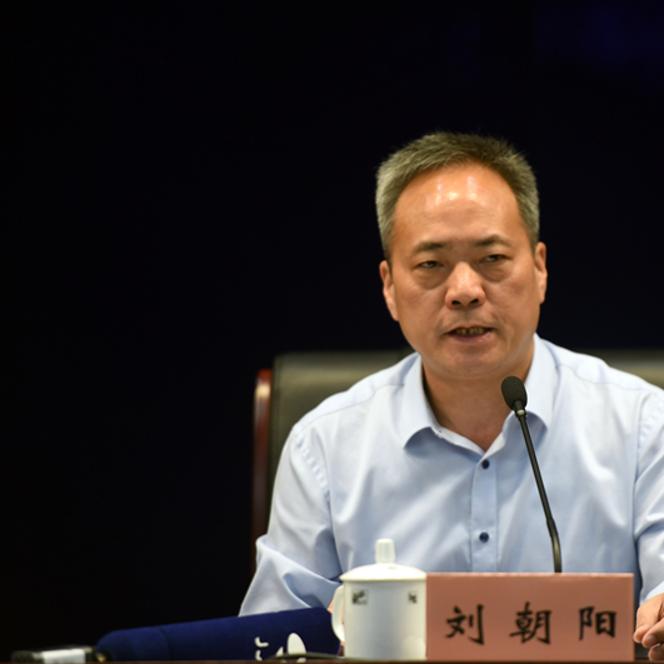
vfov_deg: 6.8
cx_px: 453
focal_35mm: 256
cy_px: 331
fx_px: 5556
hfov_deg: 6.8
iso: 640
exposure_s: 1/125
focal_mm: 200
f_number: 2.8
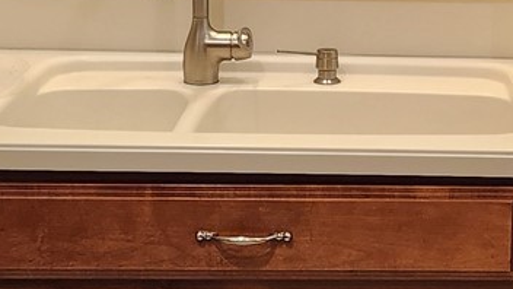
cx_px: 443
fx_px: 1551
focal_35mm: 114
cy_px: 1
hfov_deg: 18.5
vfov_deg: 10.5
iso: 400
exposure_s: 1/120
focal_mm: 5.4
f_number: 1.8
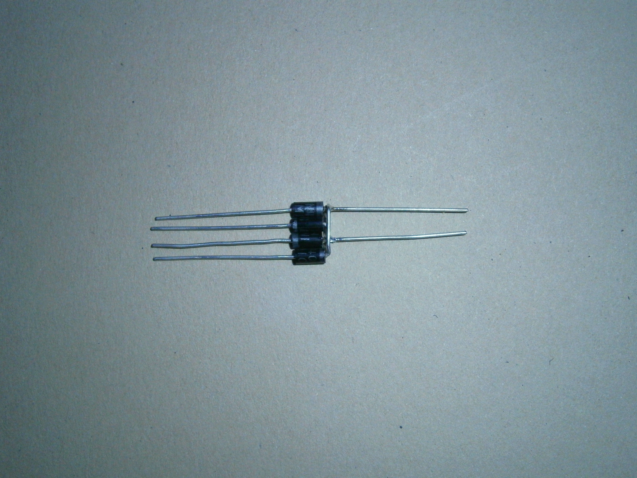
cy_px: 239
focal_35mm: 47
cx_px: 318
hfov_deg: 40.4
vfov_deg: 30.9
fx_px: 865
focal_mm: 8.3
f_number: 3.4
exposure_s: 1/250
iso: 400
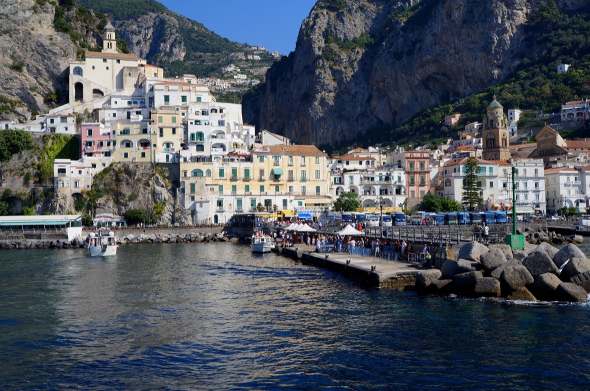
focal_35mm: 39
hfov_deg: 49.6
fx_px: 638
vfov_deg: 34.1
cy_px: 196
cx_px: 295
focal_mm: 26
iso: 200
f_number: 8
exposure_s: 1/640
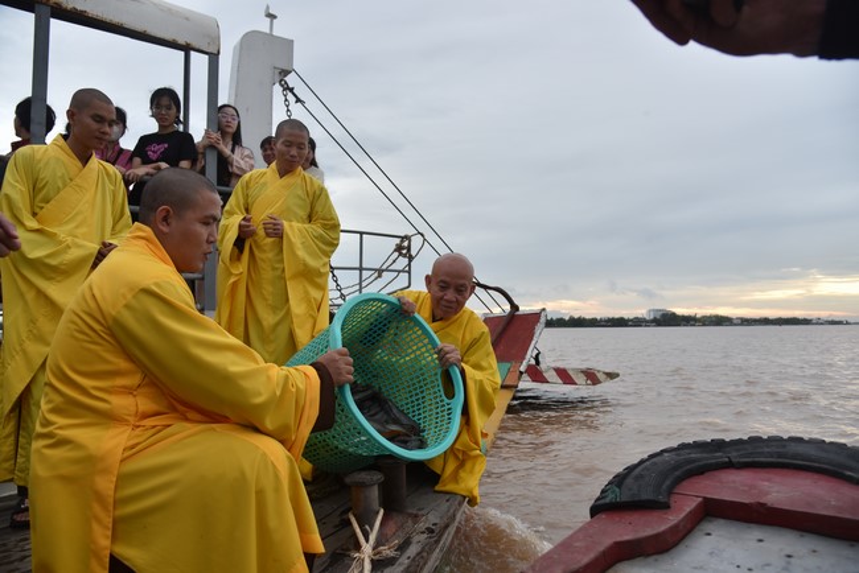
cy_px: 286
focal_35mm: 24
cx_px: 430
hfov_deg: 73.7
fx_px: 573
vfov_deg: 53.2
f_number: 5
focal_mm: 24
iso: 400
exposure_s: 1/100
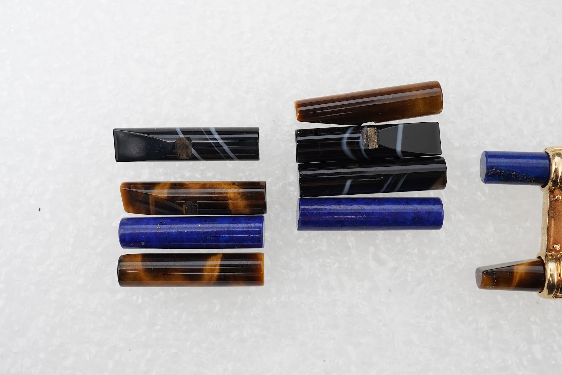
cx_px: 281
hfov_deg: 43.6
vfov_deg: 29.9
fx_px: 702
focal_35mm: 45
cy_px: 188
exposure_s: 1/125
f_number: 14
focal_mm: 30
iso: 640
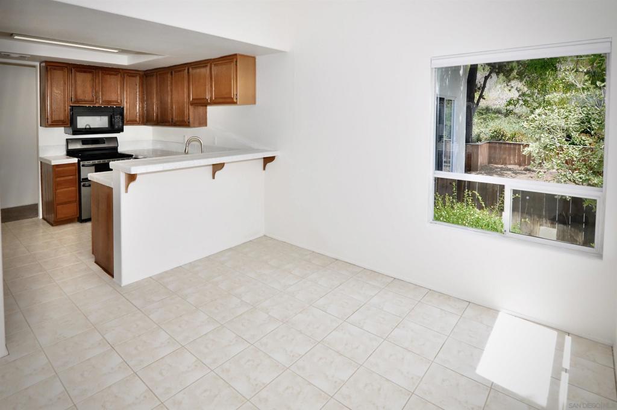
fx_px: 282
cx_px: 308
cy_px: 205
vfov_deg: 71.9
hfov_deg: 95.1
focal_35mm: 16
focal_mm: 11
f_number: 5.6
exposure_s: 1/125
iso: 200
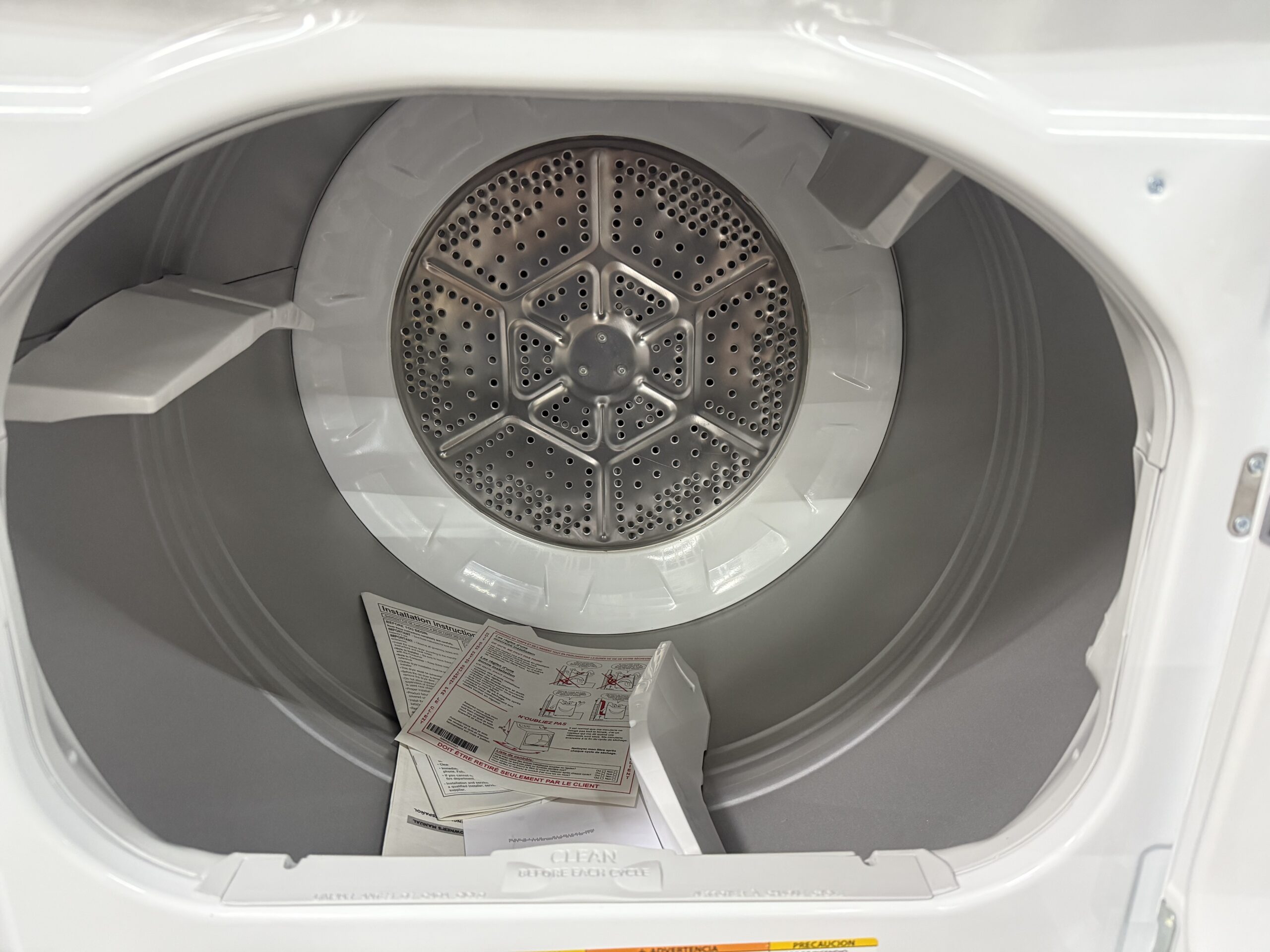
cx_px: 635
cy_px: 476
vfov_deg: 56.8
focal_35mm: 24
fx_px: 881
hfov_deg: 71.6
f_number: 1.78
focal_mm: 6.76
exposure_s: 1/60
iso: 500
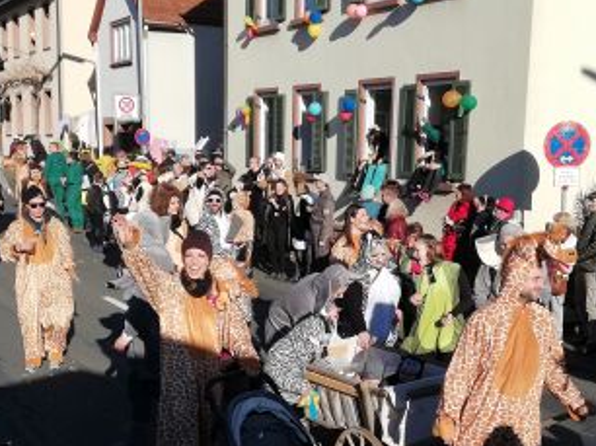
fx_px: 946
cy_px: 315
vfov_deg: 26.3
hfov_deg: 34.9
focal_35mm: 55
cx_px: 336
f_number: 2.2
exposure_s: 1/1192
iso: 50
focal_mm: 3.81
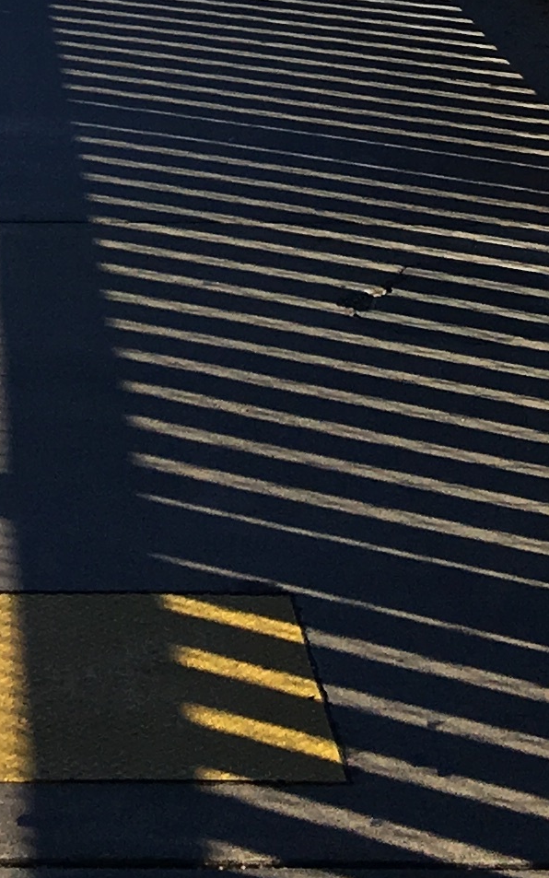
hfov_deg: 9.8
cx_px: -220
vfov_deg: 13.5
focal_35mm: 130
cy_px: -933
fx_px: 3111
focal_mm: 4.15
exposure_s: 1/1374
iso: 25
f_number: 2.2
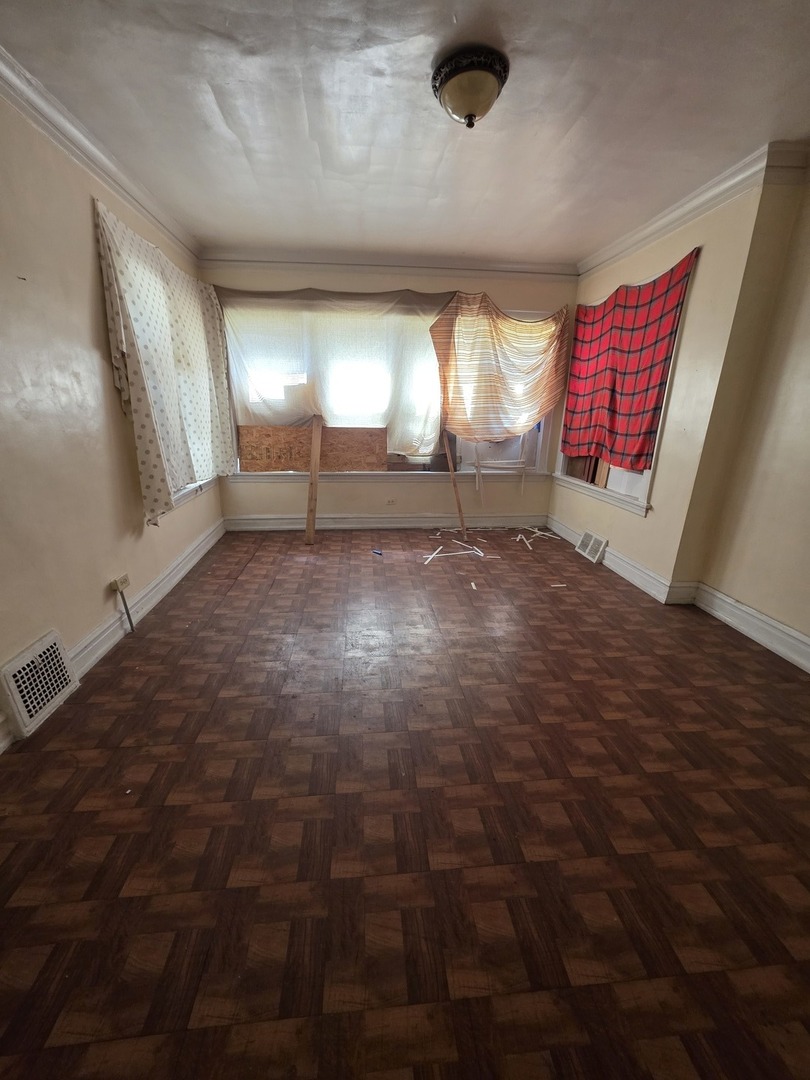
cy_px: 540
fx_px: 406
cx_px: 405
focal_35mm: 13
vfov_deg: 106.2
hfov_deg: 89.9
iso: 320
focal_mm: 2.2
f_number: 1.9
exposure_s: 1/60
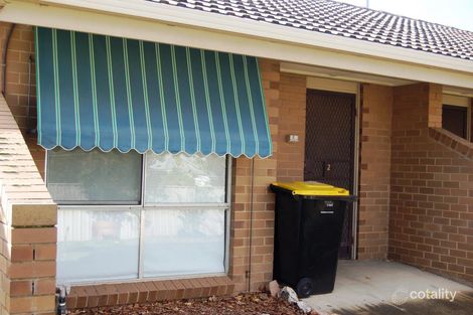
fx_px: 611
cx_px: 236
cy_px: 158
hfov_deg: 42.3
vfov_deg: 28.9
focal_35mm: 46
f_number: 5.6
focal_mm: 31
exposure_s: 1/125
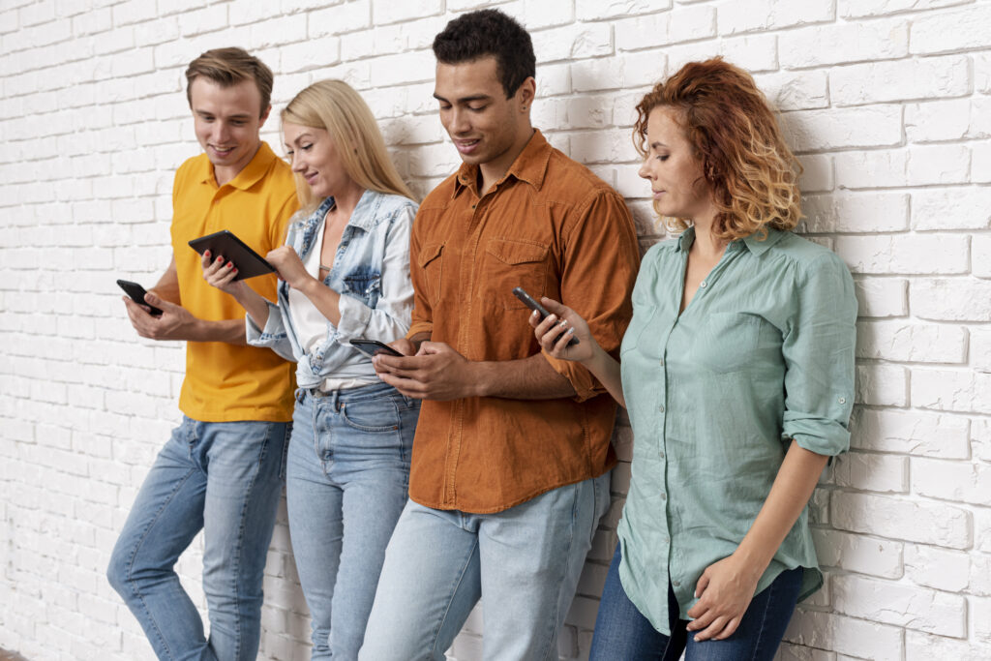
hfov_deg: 39.6
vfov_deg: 27.0
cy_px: 330
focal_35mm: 50
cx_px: 496
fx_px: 1376
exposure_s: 1/160
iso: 250
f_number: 5
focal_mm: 50
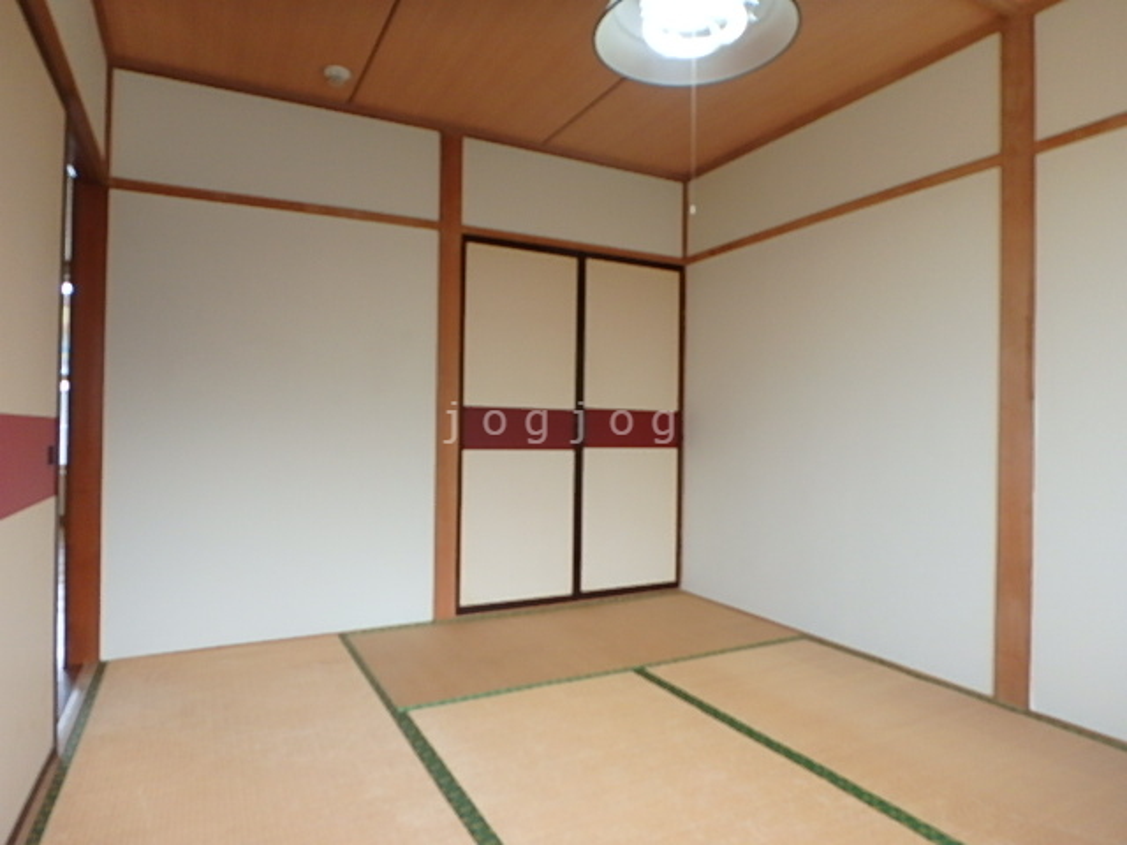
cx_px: 564
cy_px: 422
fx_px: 684
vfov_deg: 63.4
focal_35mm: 21
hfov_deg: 79.0
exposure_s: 1/50
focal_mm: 3.7
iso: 200
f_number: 3.5
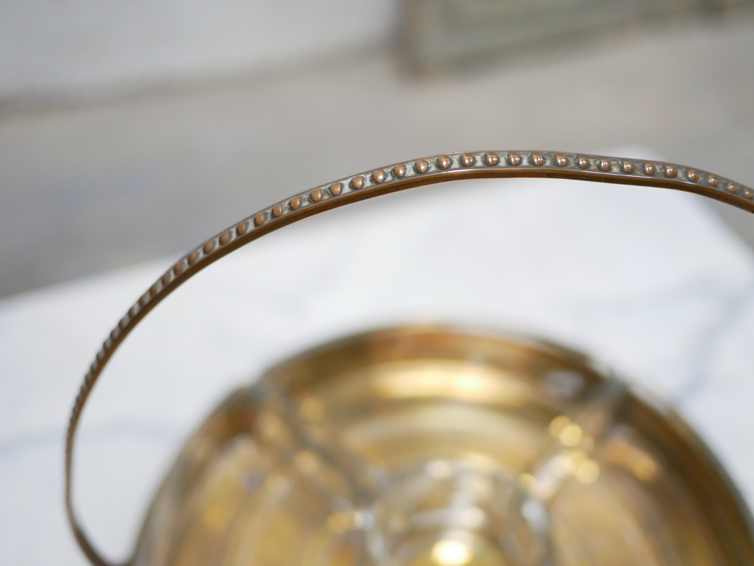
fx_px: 872
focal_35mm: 40
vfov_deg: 36.0
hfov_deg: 46.8
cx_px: 377
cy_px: 283
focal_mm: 20
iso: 640
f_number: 1.7
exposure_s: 1/60
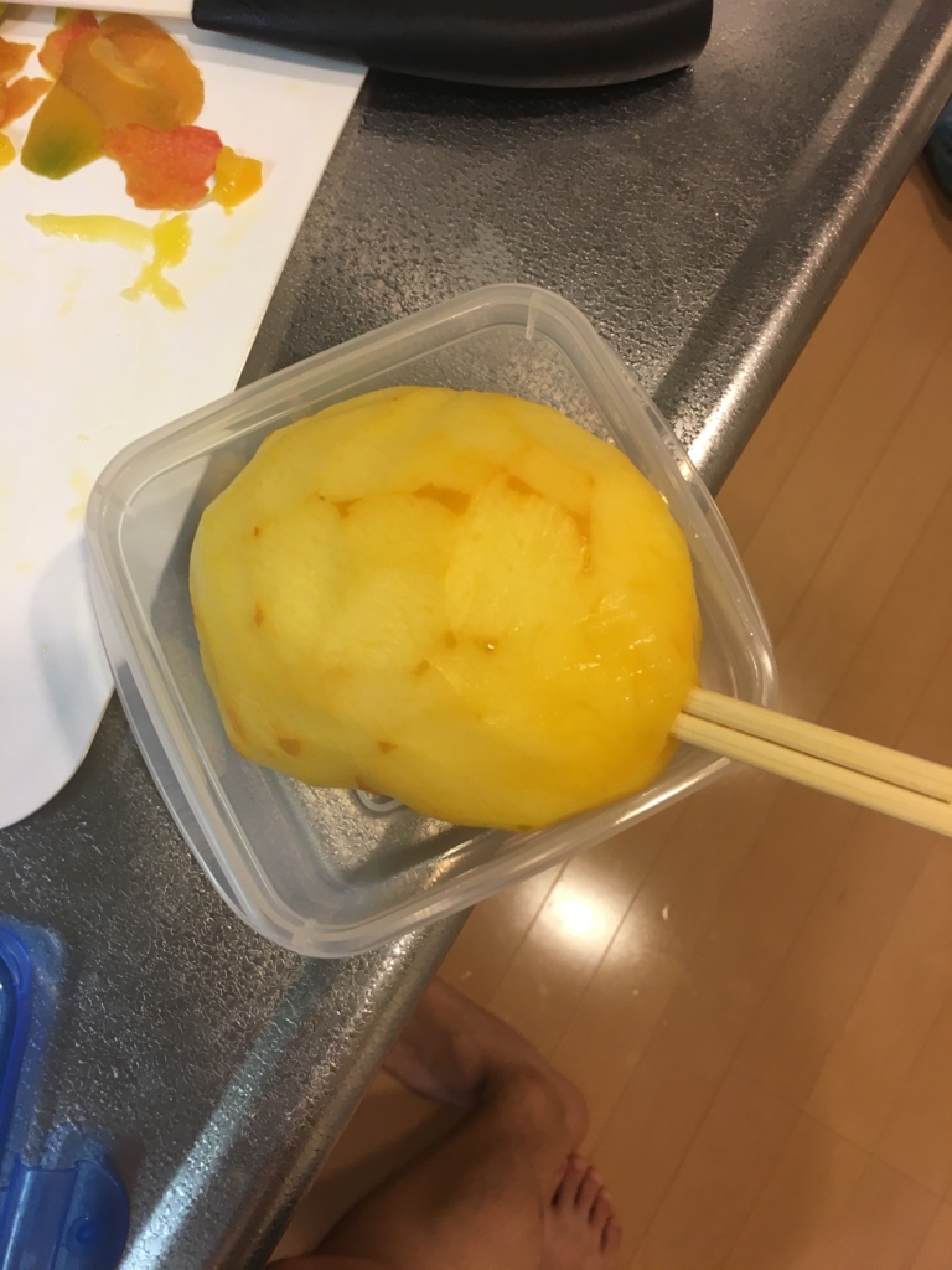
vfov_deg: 61.7
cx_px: 476
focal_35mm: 29
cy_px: 635
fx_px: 1063
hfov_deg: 48.2
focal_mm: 4.15
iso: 50
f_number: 2.2
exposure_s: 1/30
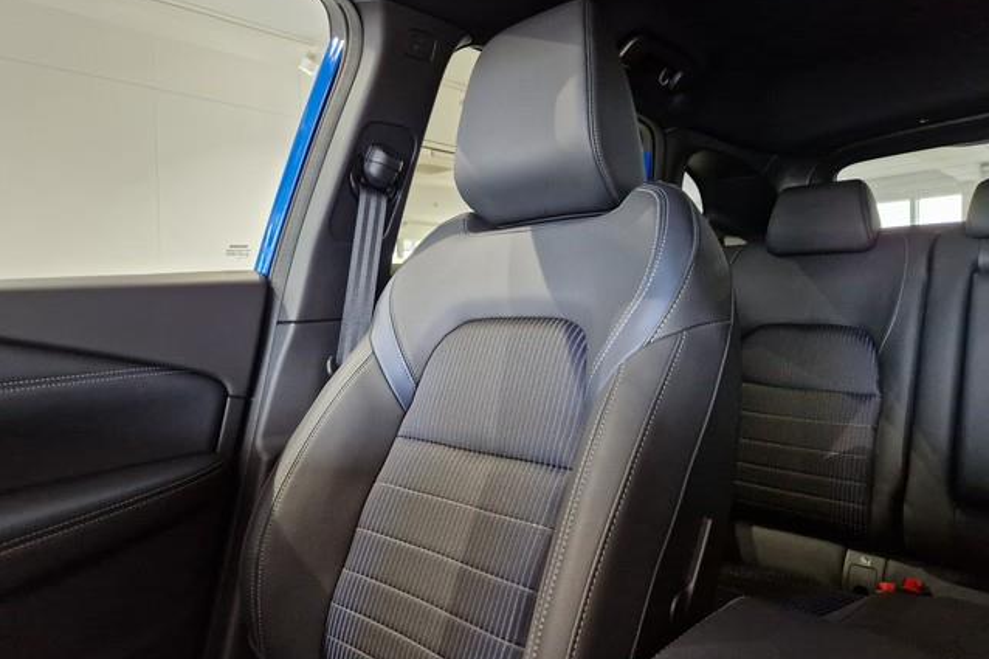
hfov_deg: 73.8
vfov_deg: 53.1
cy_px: 326
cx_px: 494
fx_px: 659
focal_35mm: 24
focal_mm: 5.4
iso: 400
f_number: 1.8
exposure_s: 1/100
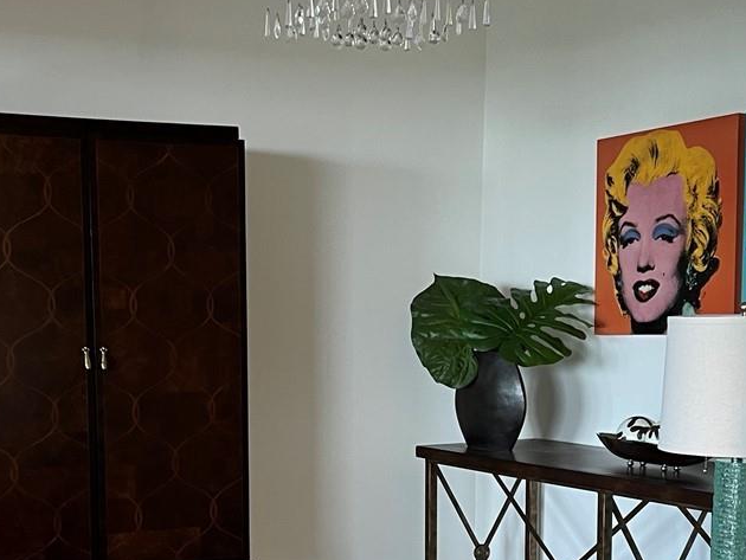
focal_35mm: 66
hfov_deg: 29.3
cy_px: 489
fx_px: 1423
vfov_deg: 21.8
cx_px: 289
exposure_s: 1/60
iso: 80
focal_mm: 5.7
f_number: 1.5
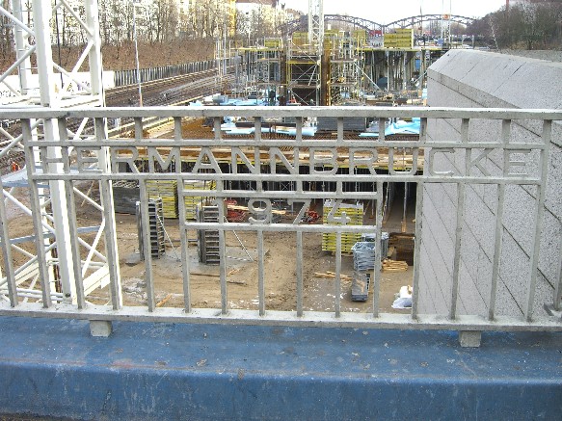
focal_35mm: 38
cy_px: 210
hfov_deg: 49.0
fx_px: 617
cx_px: 281
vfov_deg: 37.7
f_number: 2.8
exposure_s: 1/100
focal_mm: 7.9
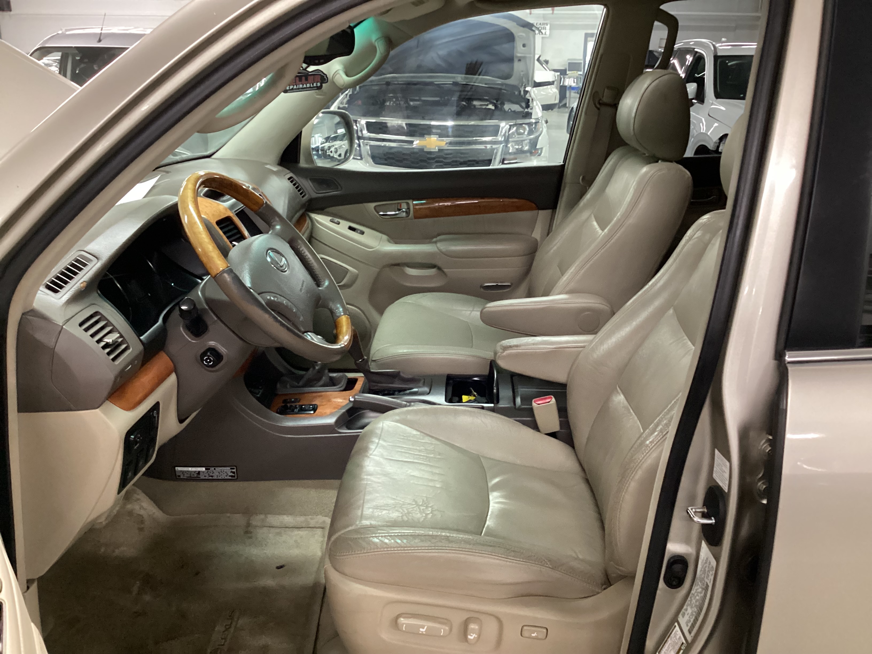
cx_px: 436
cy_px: 327
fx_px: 781
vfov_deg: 45.4
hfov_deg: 58.4
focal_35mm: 31
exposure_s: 1/30
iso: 400
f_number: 2.4
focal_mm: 3.3
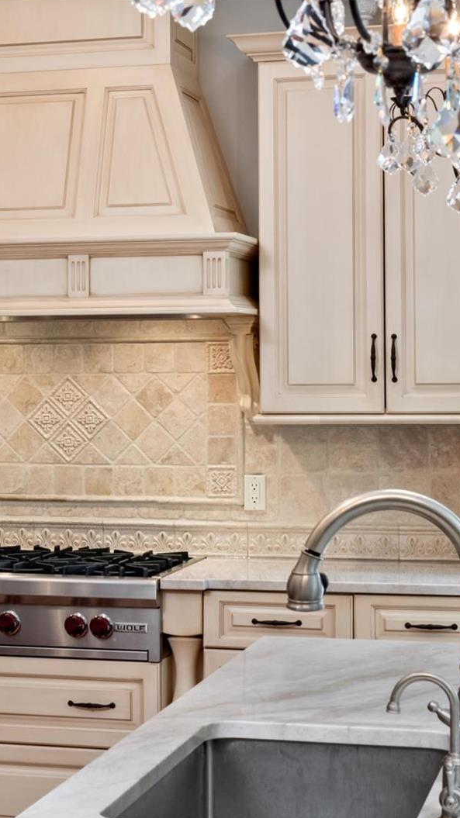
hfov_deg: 13.5
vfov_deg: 23.9
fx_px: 1931
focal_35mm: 89
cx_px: 35
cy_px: 409
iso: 400
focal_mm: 28
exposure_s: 1/40
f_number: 8
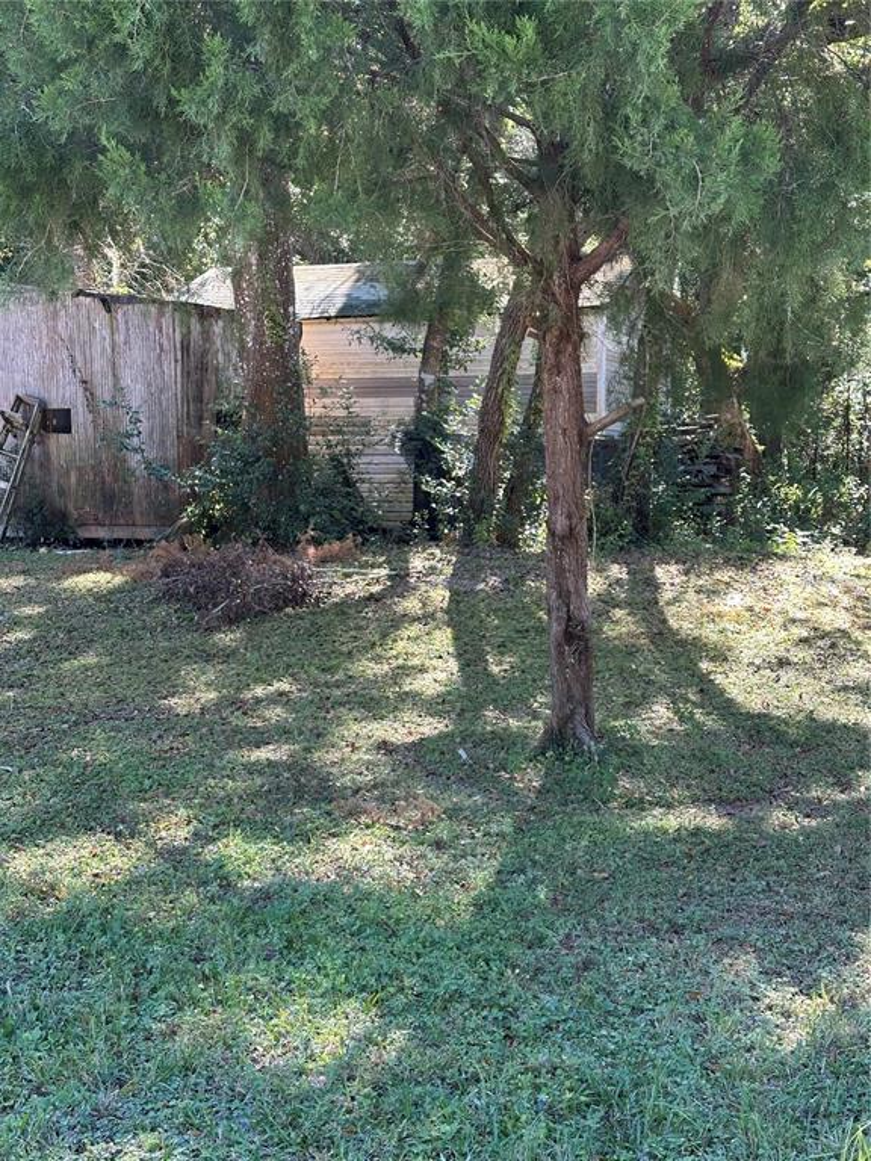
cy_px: 580
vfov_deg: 39.7
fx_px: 1610
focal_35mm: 48
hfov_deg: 30.3
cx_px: 436
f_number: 1.78
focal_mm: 6.86
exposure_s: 1/143
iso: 64
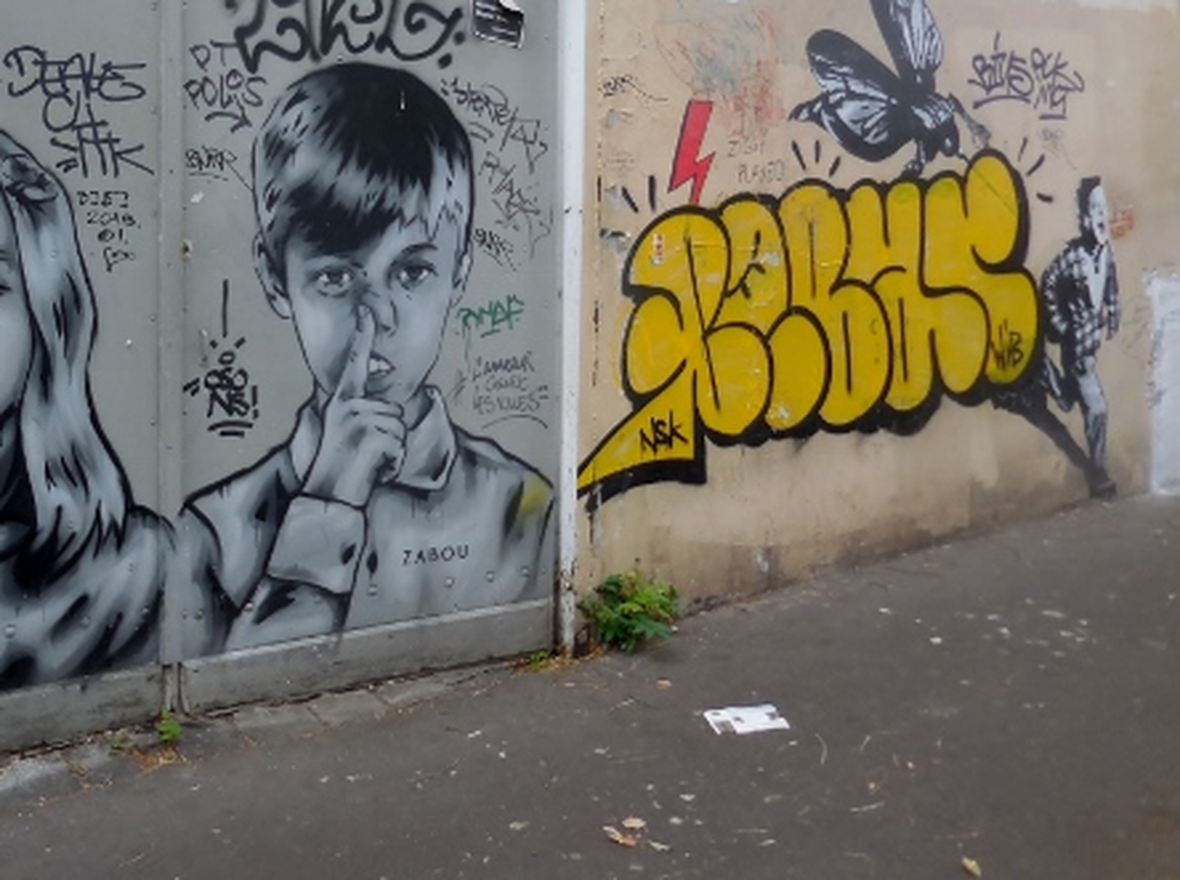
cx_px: 338
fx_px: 1225
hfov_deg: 49.9
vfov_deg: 38.9
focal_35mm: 36
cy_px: 263
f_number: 3.3
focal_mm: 4.5
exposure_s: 1/200
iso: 125
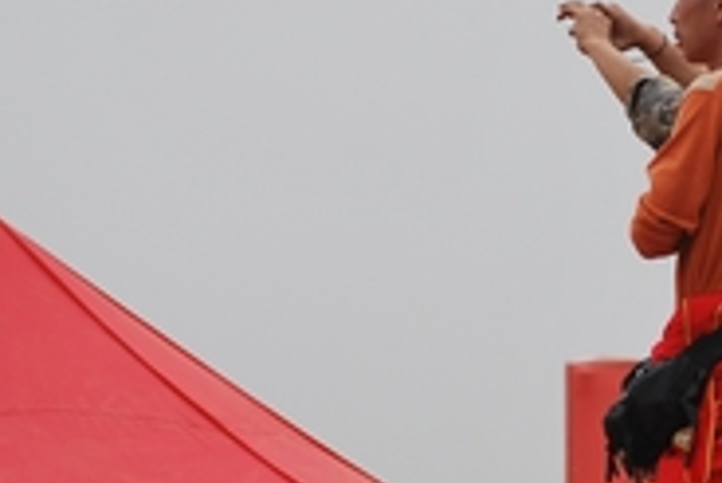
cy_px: 320
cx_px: 549
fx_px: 9614
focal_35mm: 479
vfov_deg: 2.9
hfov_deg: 4.3
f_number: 5.6
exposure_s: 1/500
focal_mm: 98
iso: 160
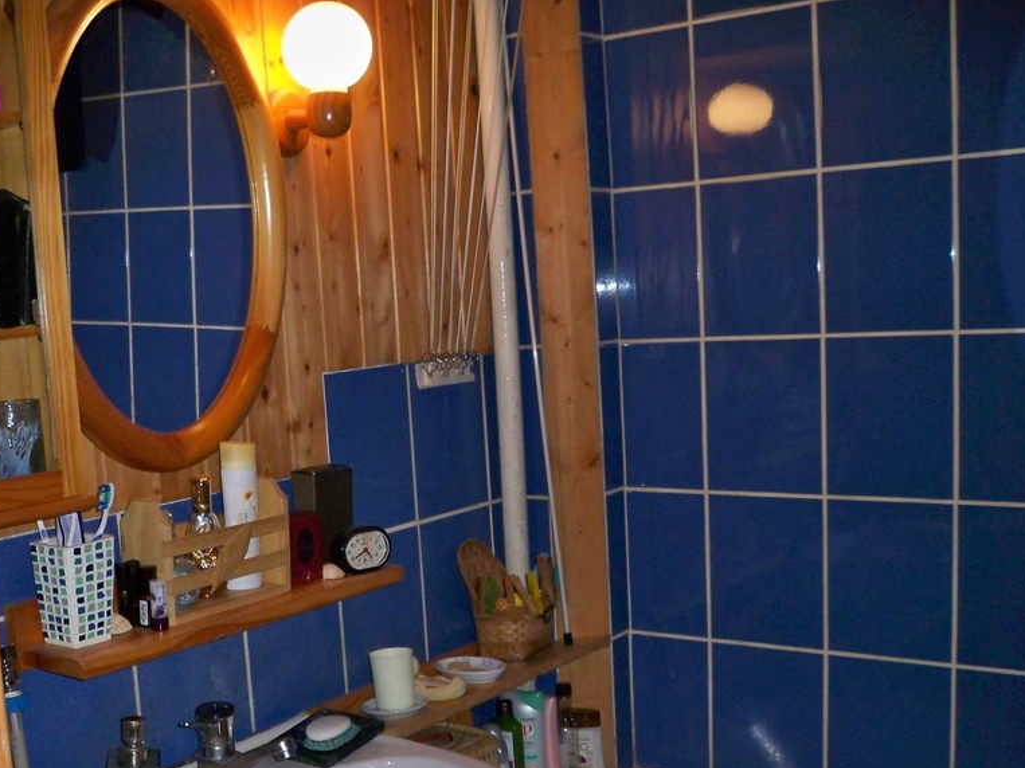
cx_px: 345
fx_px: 1391
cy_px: 514
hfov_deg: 40.0
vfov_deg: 30.6
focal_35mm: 47
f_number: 3.1
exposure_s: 1/60
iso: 200
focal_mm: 6.3
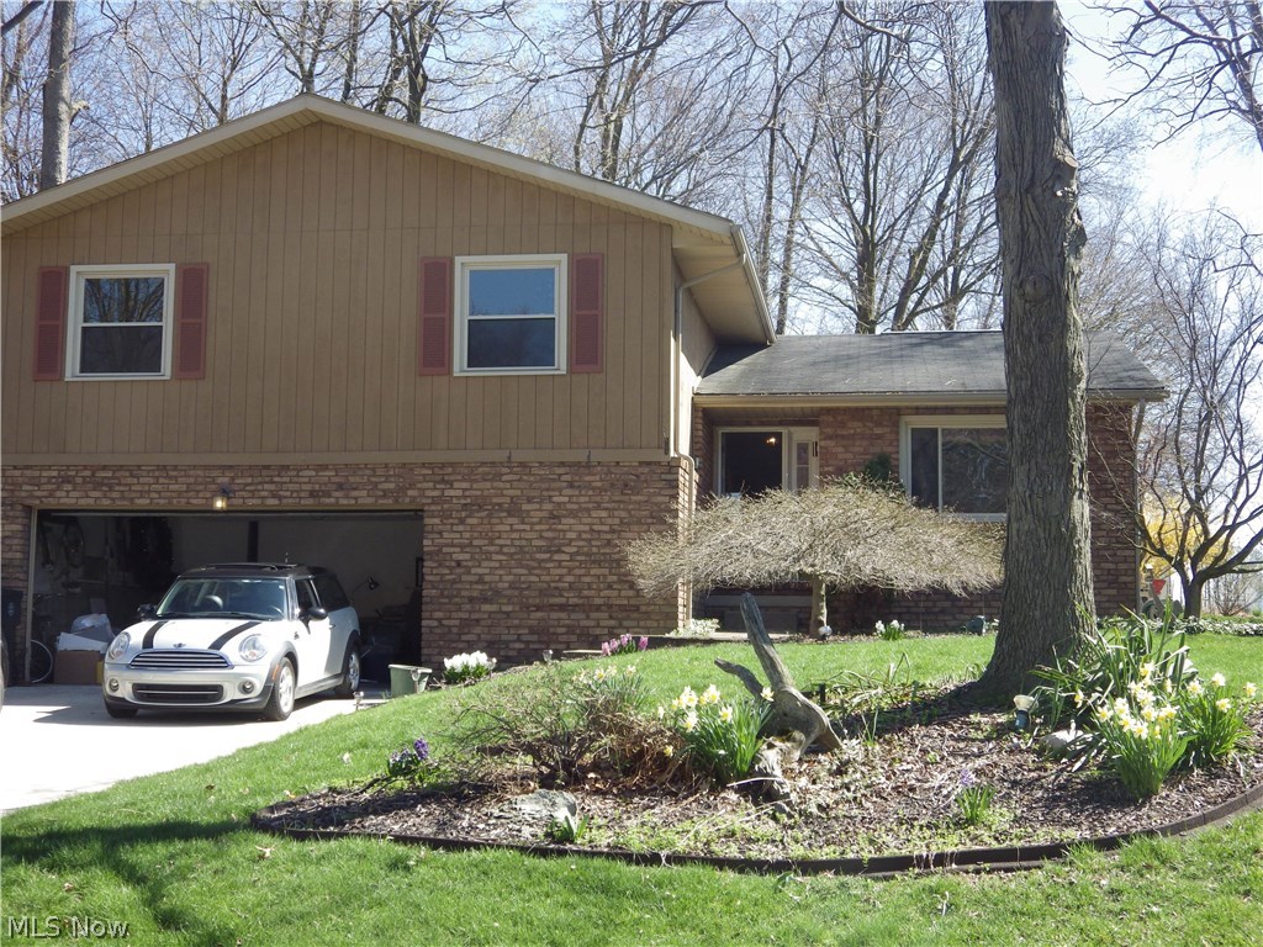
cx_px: 632
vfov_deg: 29.1
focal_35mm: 50
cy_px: 474
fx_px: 1824
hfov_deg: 38.2
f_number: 3.8
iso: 100
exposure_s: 1/250
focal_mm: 9
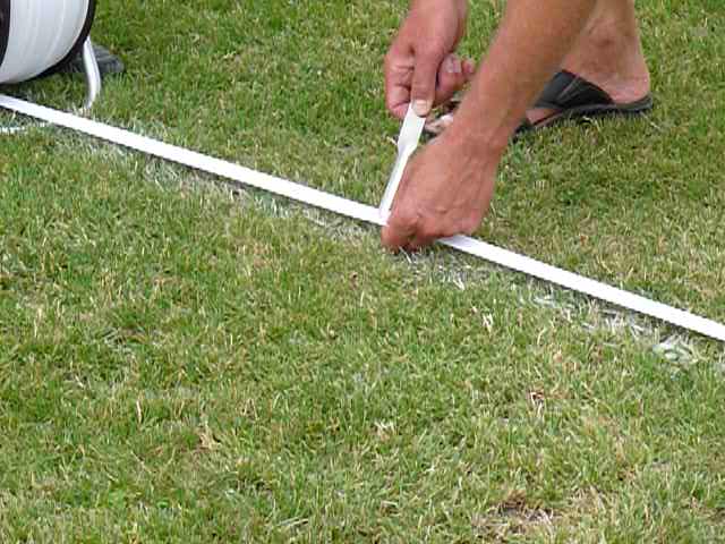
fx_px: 3498
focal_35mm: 167
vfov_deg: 8.9
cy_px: 272
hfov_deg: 11.8
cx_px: 362
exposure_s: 1/160
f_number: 10
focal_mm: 29.7
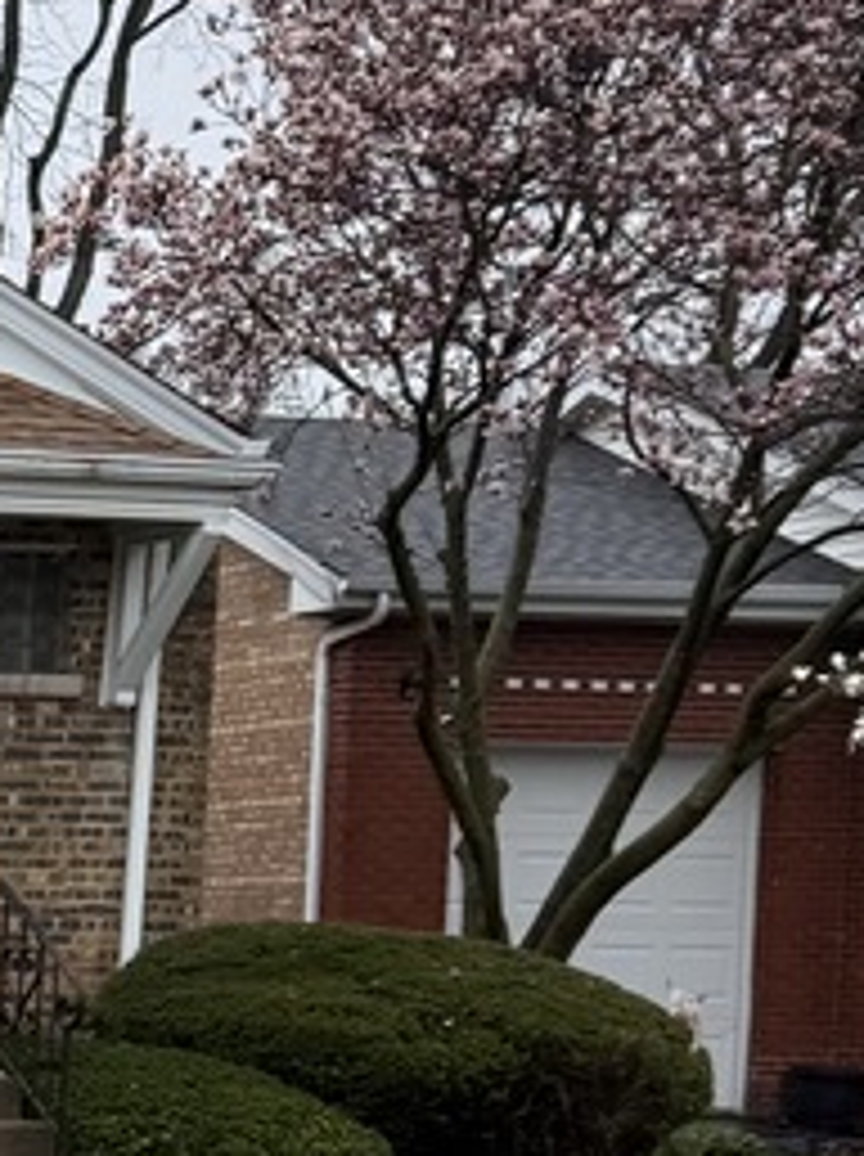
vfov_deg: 18.9
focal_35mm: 101
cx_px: -900
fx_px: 3370
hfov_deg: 12.7
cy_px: 1192
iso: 80
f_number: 1.78
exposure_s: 1/2000
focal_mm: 6.76
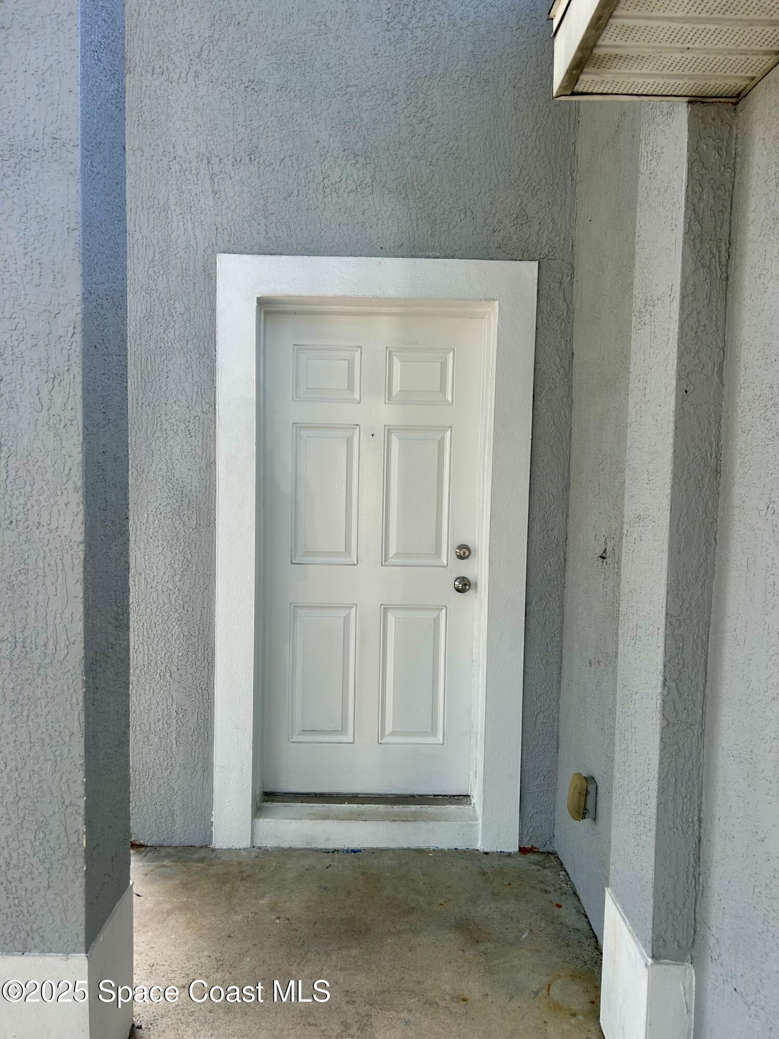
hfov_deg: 53.1
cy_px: 520
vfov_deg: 67.3
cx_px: 390
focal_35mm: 26
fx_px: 780
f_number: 1.5
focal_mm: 5.7
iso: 50
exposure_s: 1/866
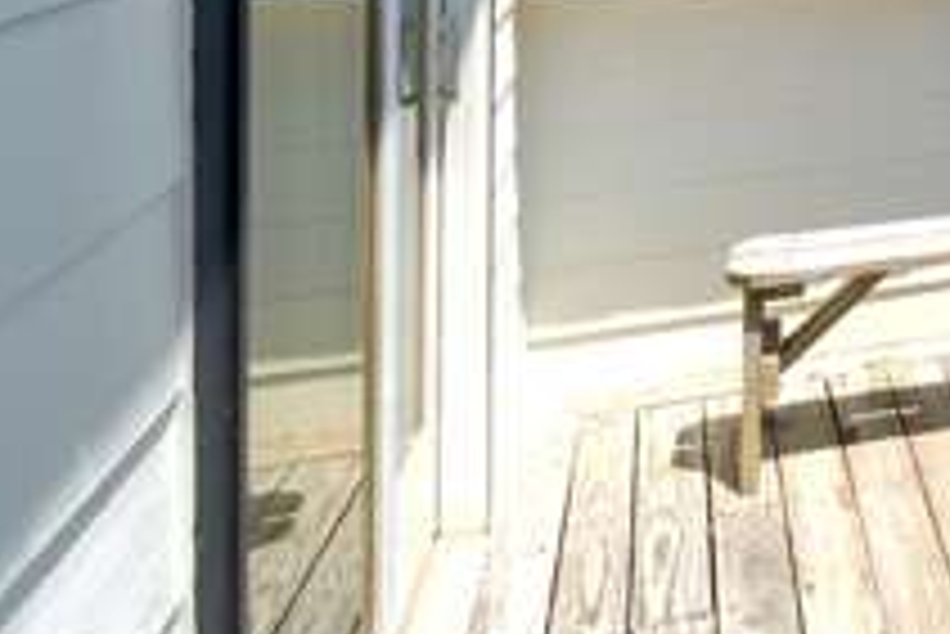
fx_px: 1347
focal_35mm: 51
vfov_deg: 22.9
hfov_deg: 27.1
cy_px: -238
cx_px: 1427
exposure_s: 1/640
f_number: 8
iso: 100
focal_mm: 14
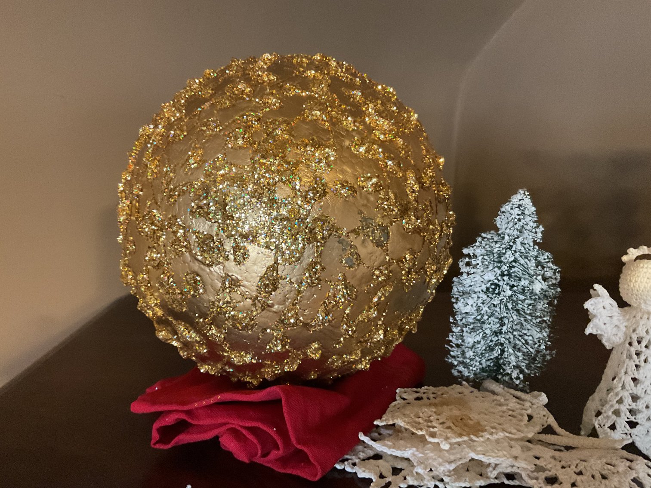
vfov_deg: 48.2
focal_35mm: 29
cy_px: 244
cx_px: 326
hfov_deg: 61.7
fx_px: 545
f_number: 1.8
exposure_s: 1/30
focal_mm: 3
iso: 500
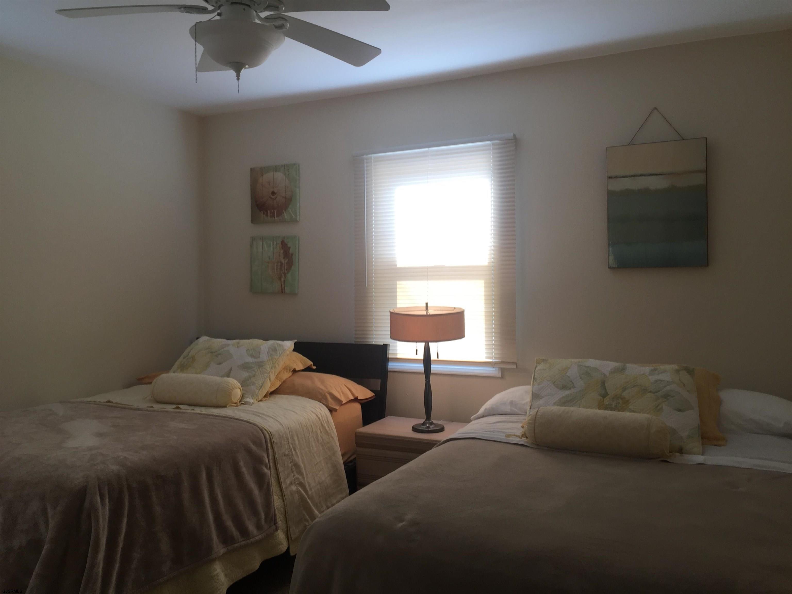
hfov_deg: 61.7
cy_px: 297
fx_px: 664
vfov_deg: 48.2
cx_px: 396
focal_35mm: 29
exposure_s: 1/60
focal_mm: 4.15
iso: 32
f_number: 2.2
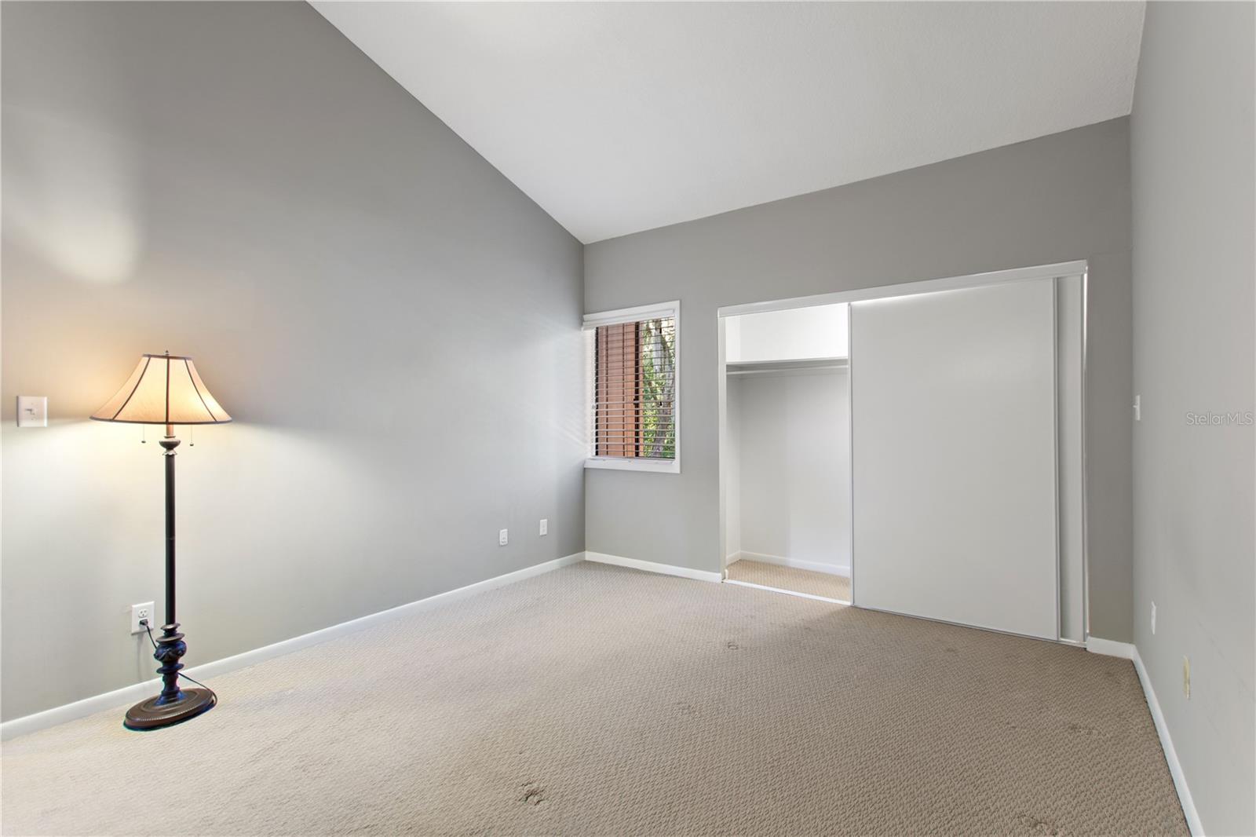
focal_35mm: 15
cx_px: 628
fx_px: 523
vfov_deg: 77.3
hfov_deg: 100.4
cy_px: 418
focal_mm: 10
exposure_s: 1
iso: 100
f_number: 4.5
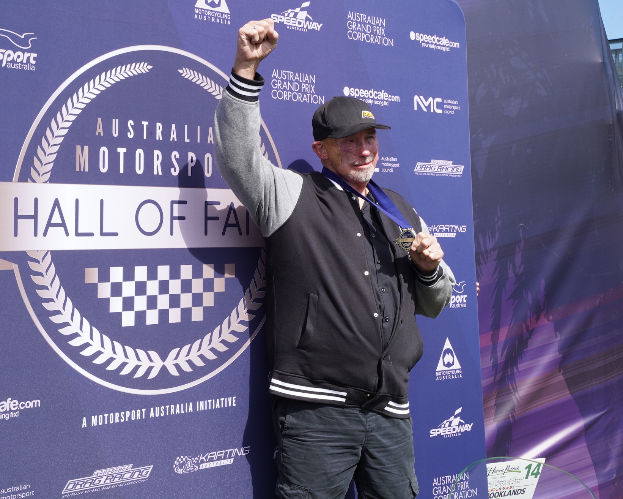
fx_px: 1180
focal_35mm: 64
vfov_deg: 23.9
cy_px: 250
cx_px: 313
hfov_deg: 29.6
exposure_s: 1/60
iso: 160
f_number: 18
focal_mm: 56
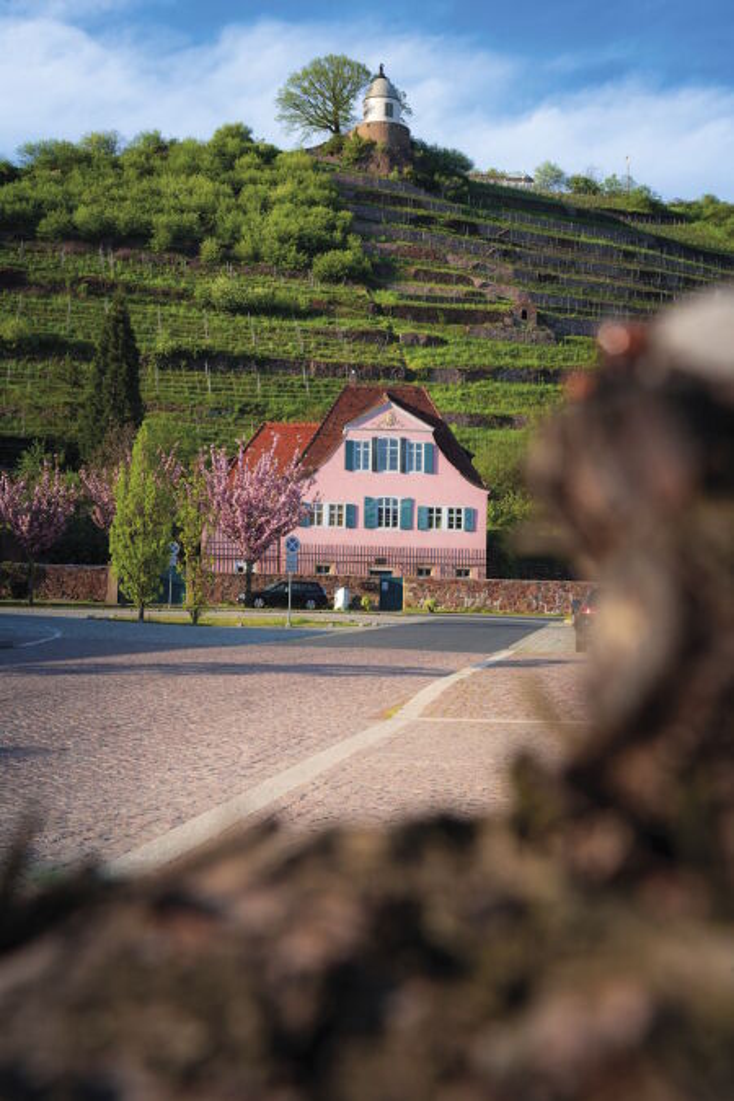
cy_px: 550
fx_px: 1346
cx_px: 367
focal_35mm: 44
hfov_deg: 30.5
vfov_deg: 44.5
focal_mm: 44
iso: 100
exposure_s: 1/125
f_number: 10
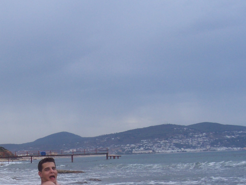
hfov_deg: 28.8
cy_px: 176
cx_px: 54
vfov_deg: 21.6
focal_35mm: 66
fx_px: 469
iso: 80
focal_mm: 5.6
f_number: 5.6
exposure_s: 1/350
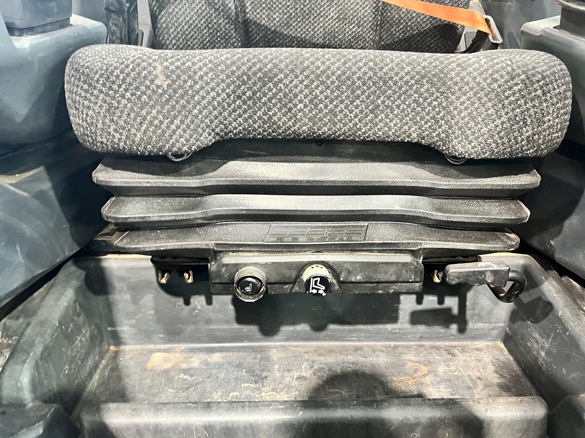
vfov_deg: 53.1
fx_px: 439
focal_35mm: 26
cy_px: 219
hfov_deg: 67.3
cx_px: 292
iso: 500
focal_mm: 5.1
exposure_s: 1/30
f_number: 1.6
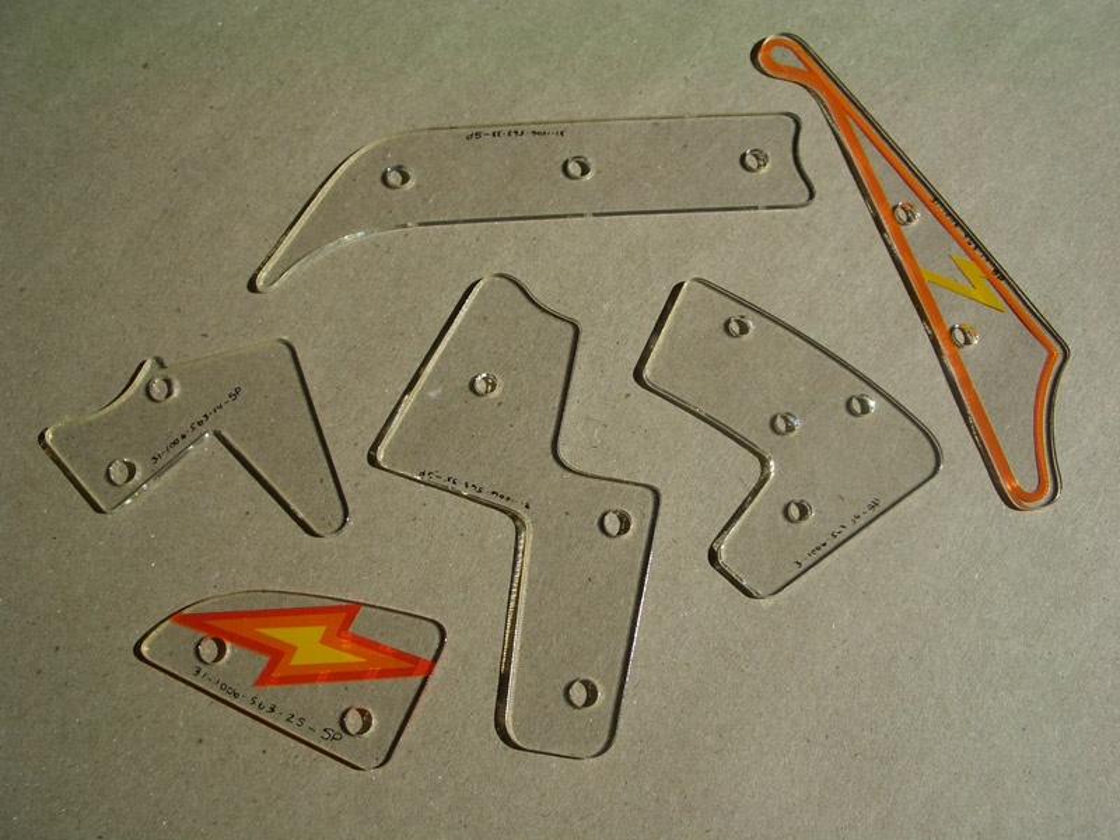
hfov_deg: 52.6
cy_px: 420
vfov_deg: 40.7
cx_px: 560
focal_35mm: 35
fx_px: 1132
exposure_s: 1/800
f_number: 4.3
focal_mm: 5.8
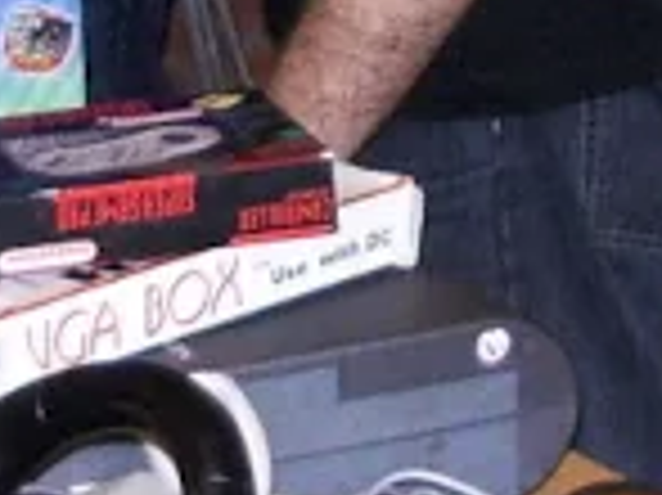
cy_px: 320
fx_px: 4376
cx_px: 378
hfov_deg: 8.7
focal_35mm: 229
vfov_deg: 6.5
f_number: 2.6
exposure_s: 1/15
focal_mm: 5.8
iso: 200
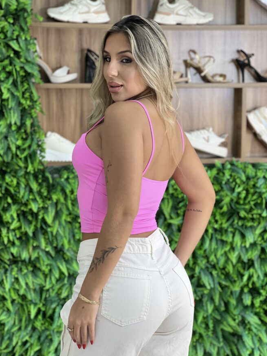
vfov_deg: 23.8
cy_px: 183
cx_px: 136
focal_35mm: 82
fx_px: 843
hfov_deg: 18.0
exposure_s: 1/120
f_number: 2.8
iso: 250
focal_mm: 9
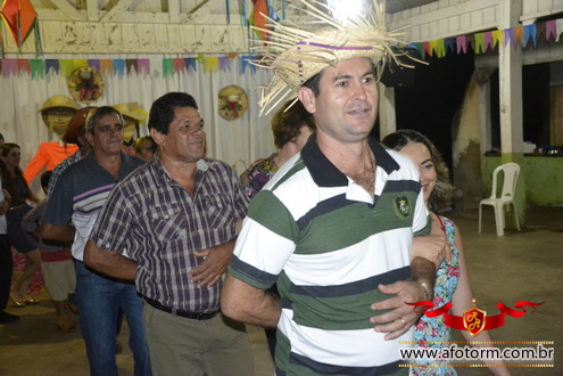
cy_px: 188
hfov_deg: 46.4
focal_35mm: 42
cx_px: 282
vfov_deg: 31.9
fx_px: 657
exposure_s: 1/60
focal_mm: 28
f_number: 4
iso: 3200
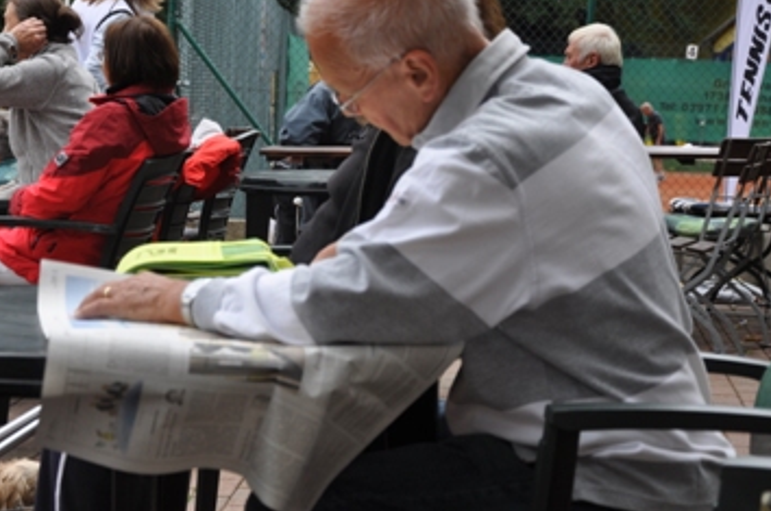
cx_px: 327
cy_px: 209
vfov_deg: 14.4
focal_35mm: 95
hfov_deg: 21.5
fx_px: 2032
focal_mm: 50
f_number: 6.3
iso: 200
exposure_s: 1/160
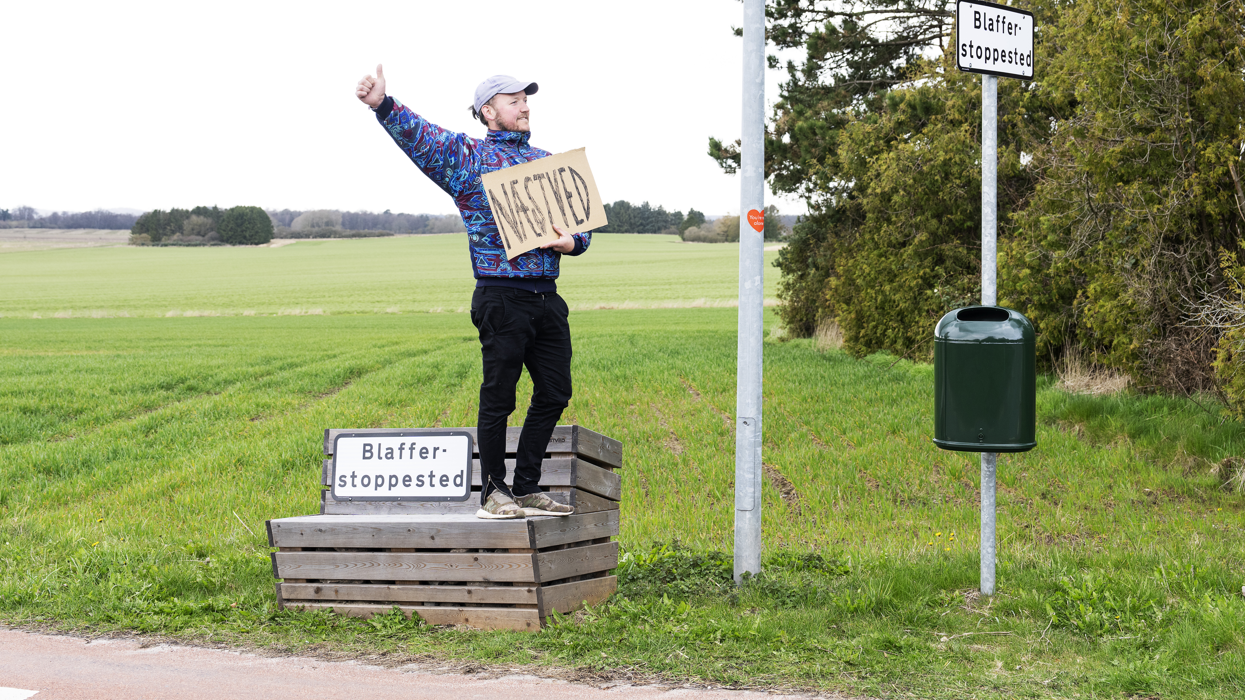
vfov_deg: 26.4
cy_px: 256
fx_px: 1486
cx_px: 658
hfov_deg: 45.5
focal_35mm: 45
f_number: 5
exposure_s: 1/160
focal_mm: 40
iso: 250
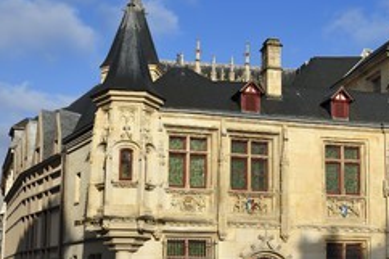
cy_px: 171
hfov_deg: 30.4
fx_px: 713
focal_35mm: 66
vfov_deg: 20.5
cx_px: 248
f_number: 13
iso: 200
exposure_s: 1/250
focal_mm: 38
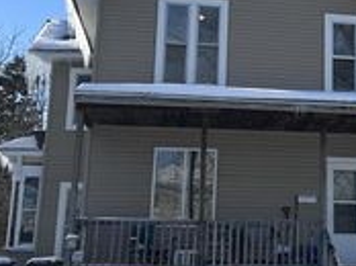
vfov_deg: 21.1
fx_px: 709
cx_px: 305
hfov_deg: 27.4
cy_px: 81
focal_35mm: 69
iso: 80
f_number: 1.78
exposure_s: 1/3717
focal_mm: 6.86
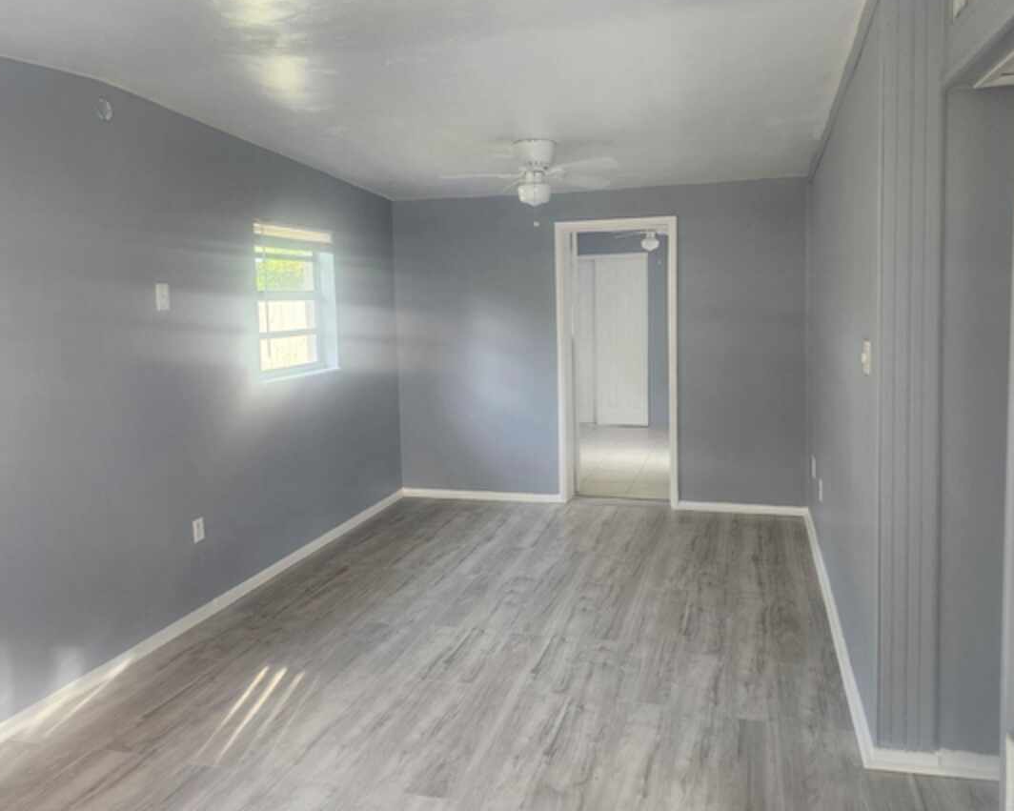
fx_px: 810
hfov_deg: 64.1
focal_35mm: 27
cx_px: 503
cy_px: 369
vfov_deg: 53.1
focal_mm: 5.54
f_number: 1.8
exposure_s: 1/120
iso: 320
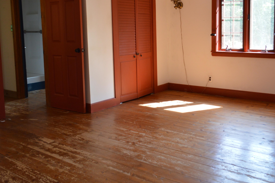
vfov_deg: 34.6
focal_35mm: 38
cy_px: 59
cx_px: 160
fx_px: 290
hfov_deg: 50.5
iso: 500
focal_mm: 18
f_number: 3.5
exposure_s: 1/60
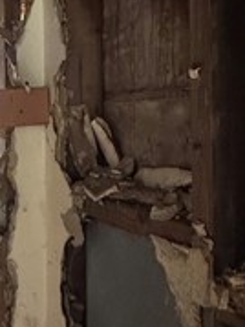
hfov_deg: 25.6
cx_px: -60
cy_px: 132
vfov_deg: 38.1
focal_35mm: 50
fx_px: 472
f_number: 2.2
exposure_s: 1/60
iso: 640
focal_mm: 2.22
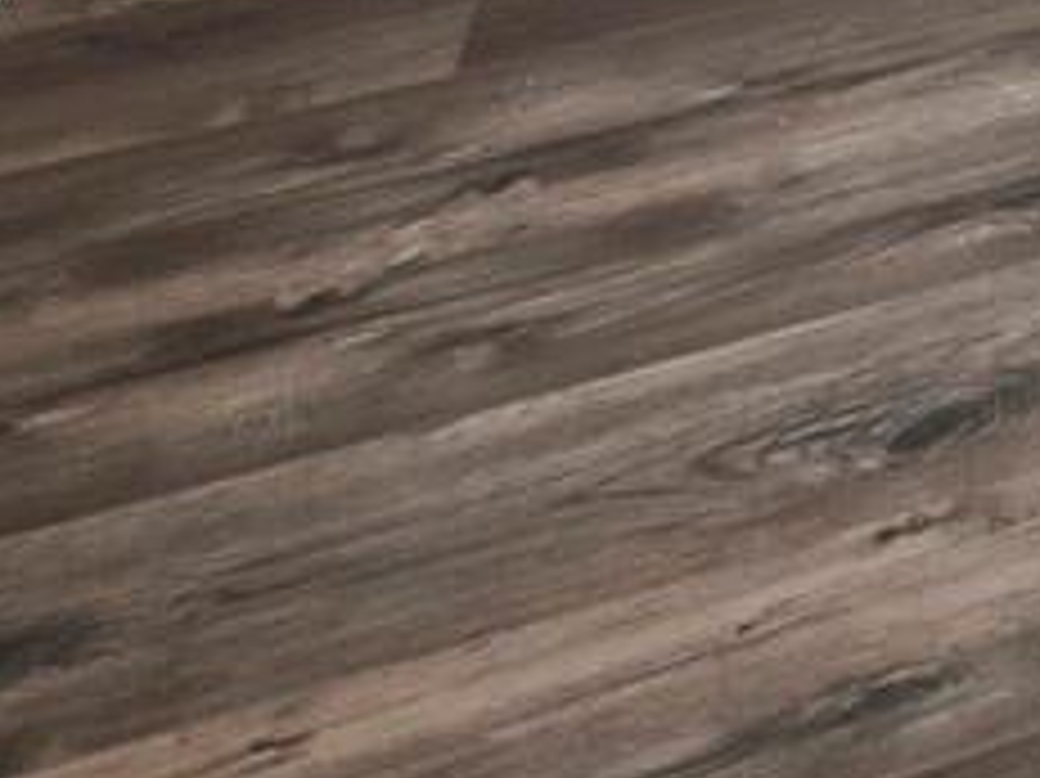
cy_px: -1677
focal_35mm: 97
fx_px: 2913
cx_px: 2791
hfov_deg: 12.8
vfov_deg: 10.2
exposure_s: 1/1.25
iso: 320
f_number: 13
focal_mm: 7
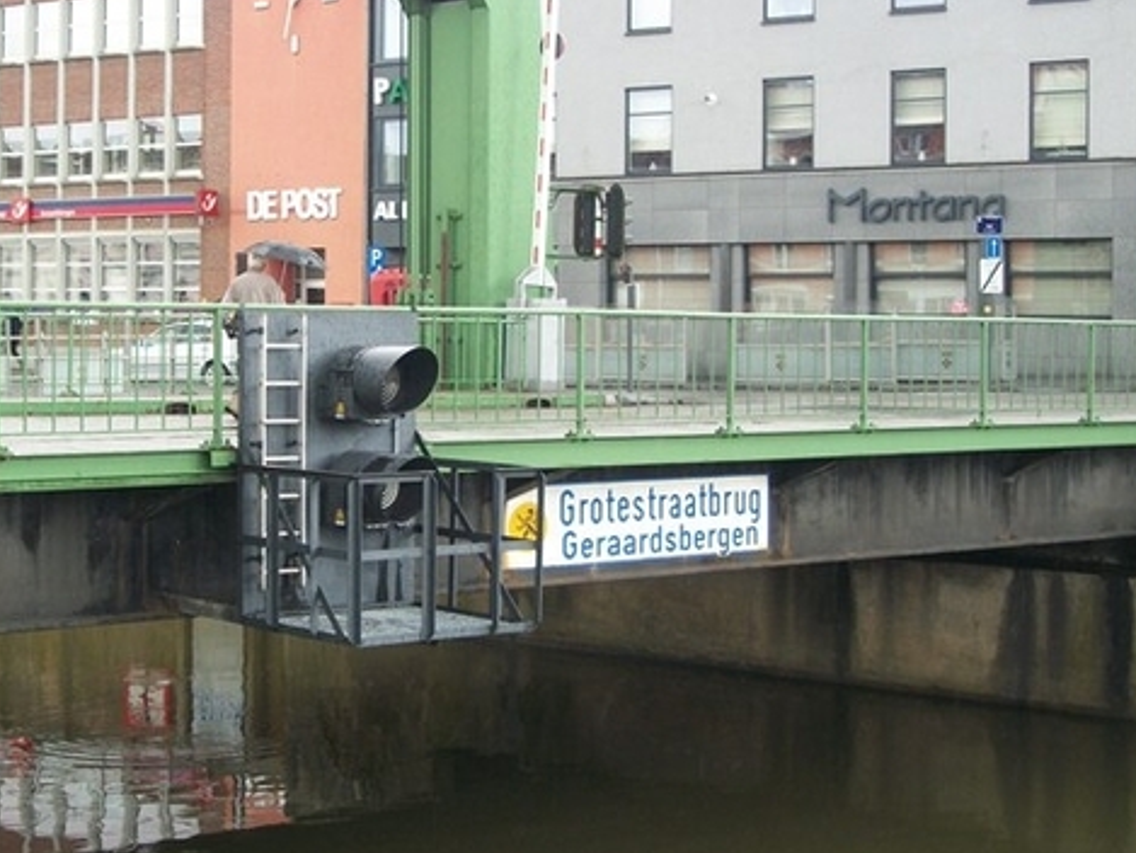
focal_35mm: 64
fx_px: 2101
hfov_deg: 30.2
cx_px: 436
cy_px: 359
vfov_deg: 22.9
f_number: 3.6
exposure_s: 1/100
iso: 80
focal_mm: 8.8
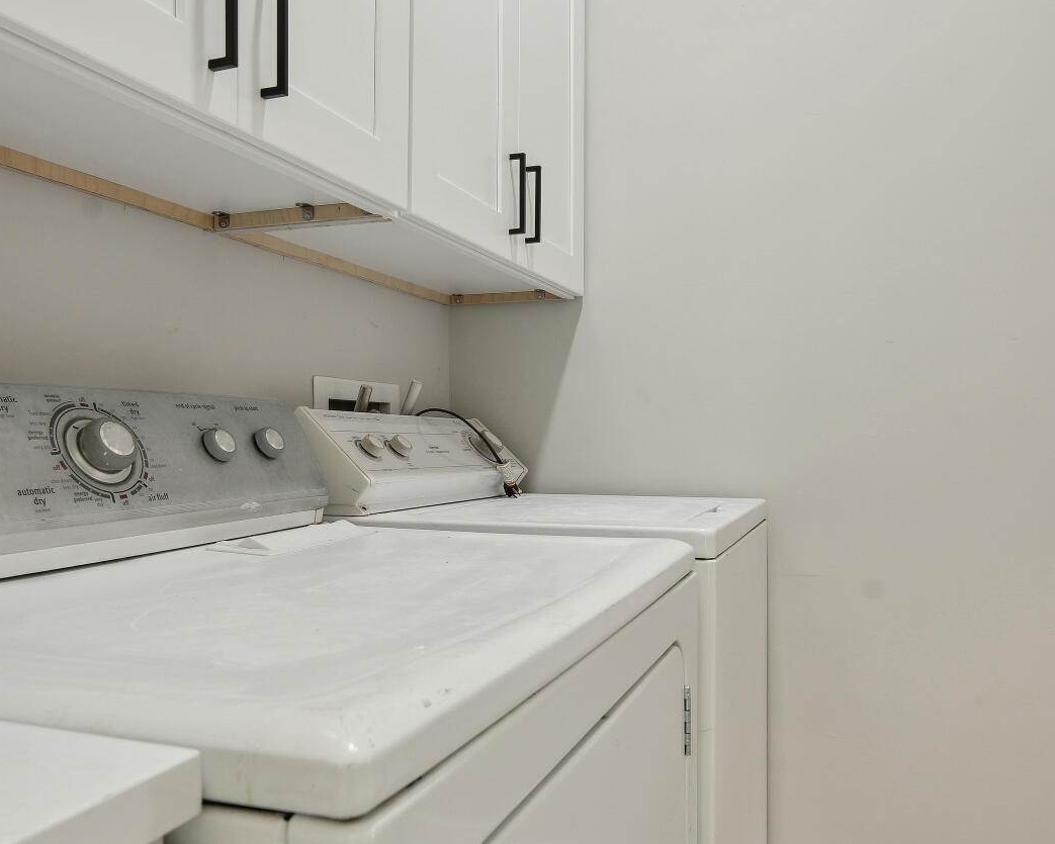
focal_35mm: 27
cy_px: 409
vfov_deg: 53.2
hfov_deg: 64.0
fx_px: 843
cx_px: 565
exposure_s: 1/13
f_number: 8
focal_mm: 15
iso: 160
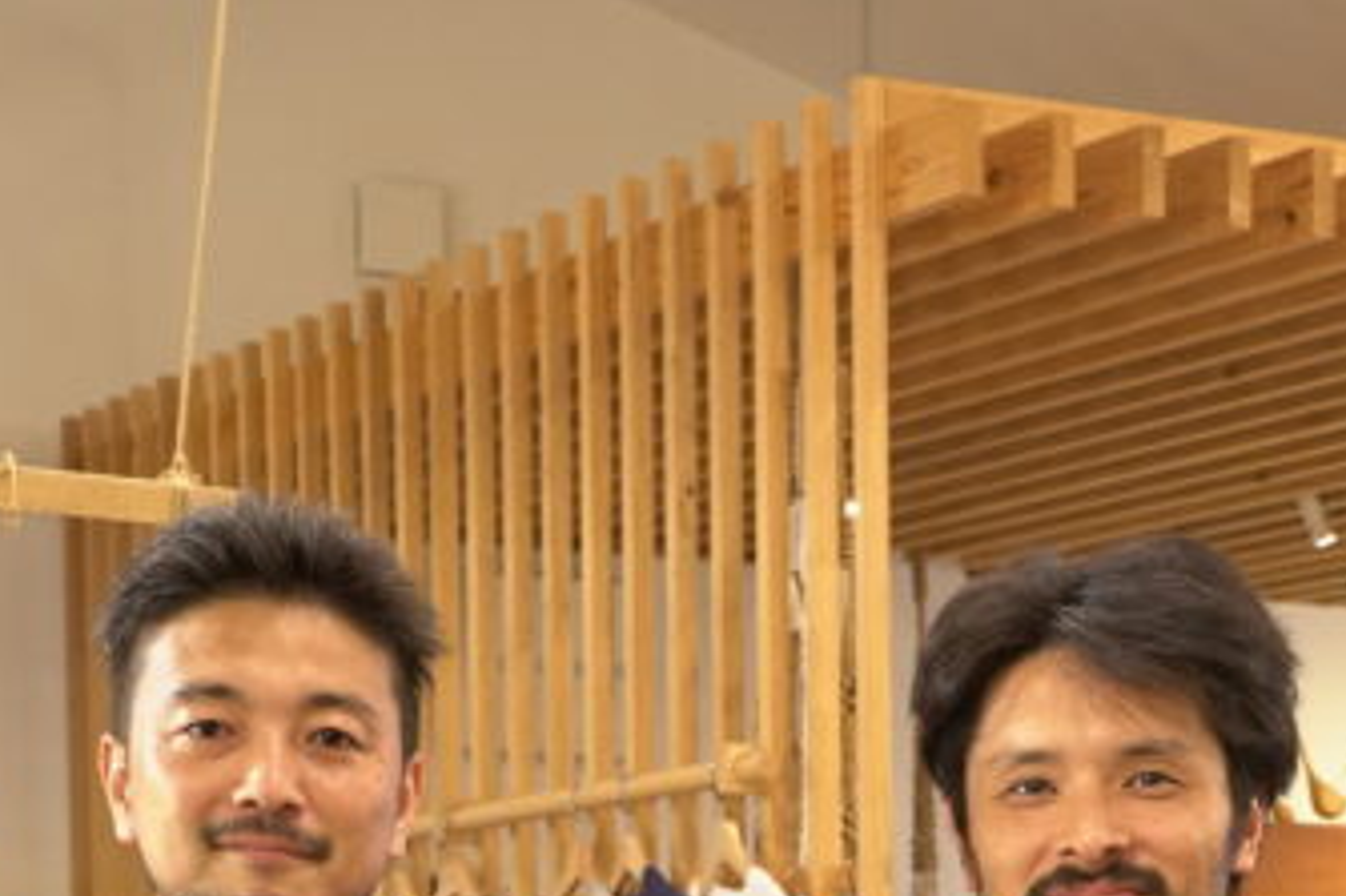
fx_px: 3998
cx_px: 992
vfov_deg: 12.2
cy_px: 1332
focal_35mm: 107
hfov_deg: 19.0
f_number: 5.6
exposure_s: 1/40
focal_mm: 35
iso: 3200
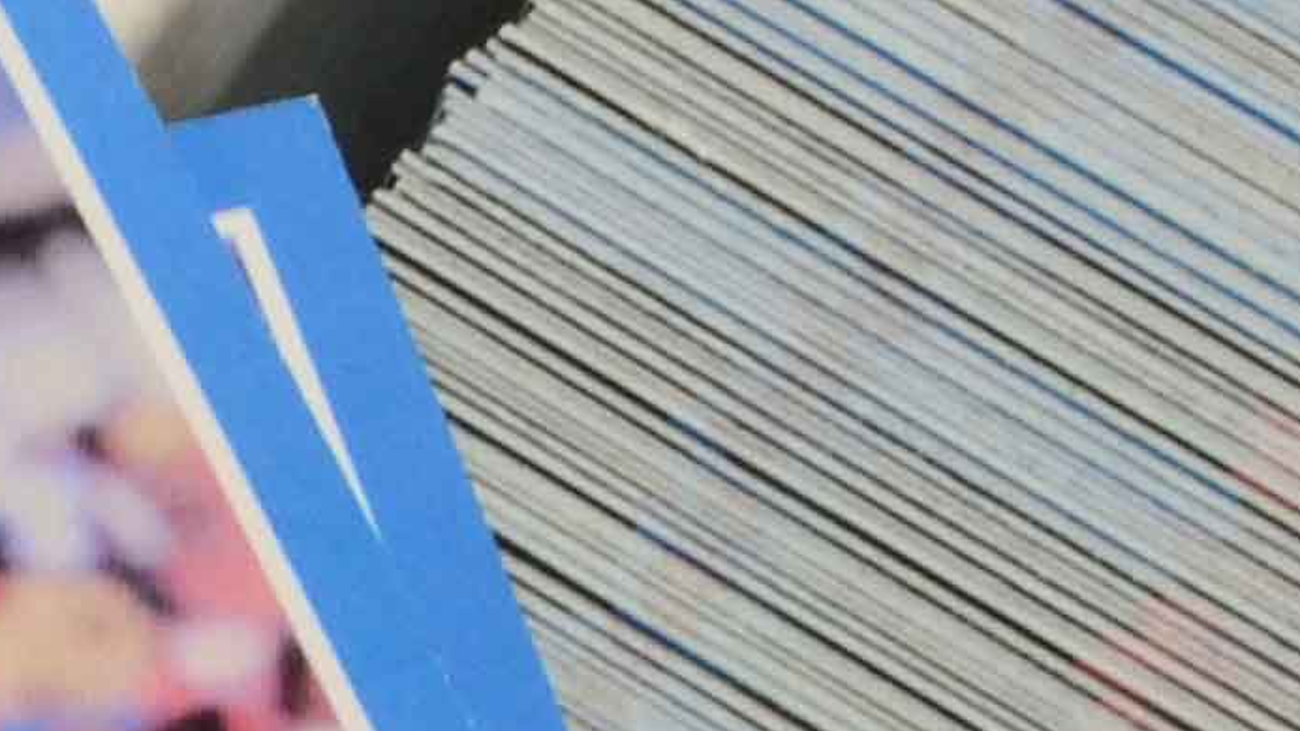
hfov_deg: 5.4
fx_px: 13466
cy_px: 2013
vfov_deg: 3.1
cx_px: -1678
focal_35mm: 391
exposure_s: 1/160
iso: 200
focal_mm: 35
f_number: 20
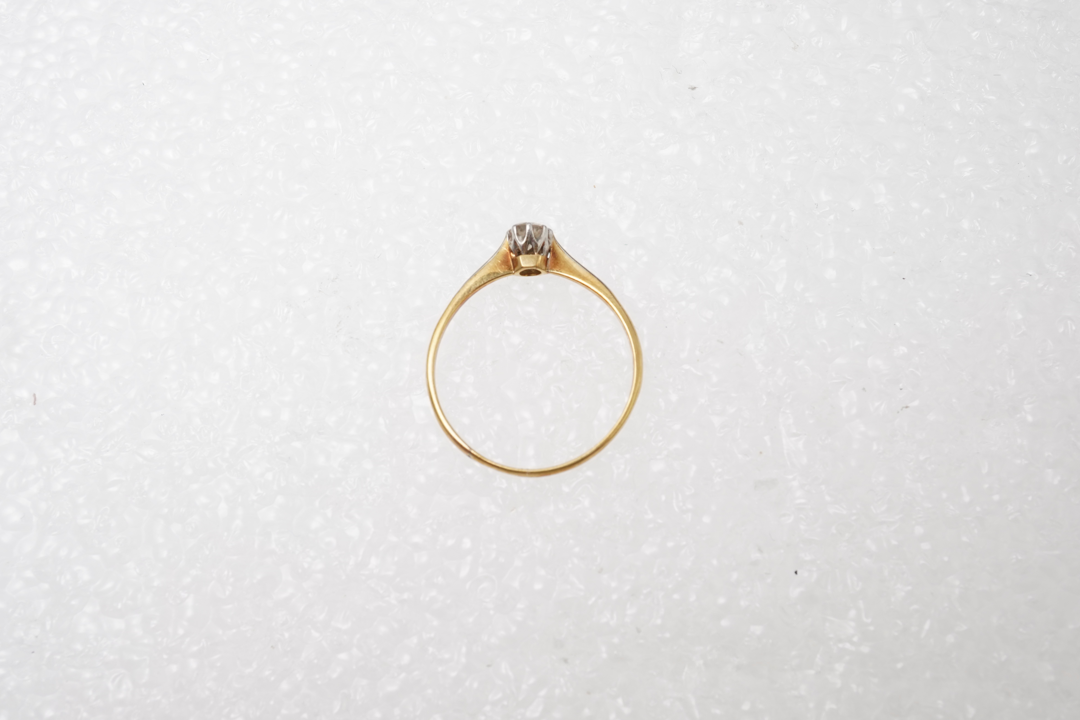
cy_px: 360
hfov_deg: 43.6
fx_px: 1350
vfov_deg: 29.9
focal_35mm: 45
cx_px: 540
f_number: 20
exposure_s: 1/125
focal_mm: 30
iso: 500
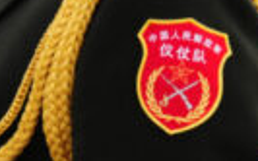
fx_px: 6944
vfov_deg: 1.3
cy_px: -277
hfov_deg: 2.1
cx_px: 70
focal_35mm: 988
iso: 800
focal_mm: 168
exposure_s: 1/400
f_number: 5.6
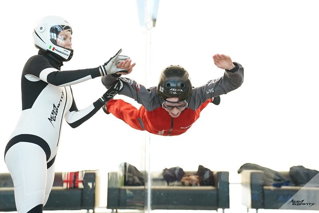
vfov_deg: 23.4
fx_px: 514
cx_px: 160
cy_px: 106
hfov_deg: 34.5
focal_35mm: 58
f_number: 2.8
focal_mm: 58
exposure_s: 1/320
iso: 2000
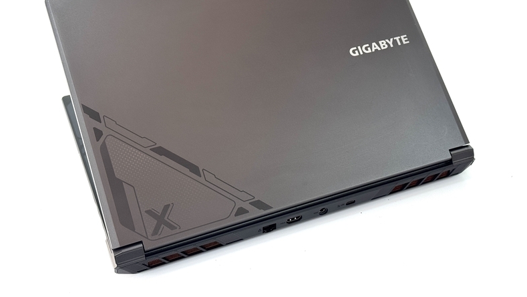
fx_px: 741
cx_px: 262
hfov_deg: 39.2
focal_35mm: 53
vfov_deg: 22.5
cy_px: 99
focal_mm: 6.76
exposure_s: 1/121
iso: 64
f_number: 1.78
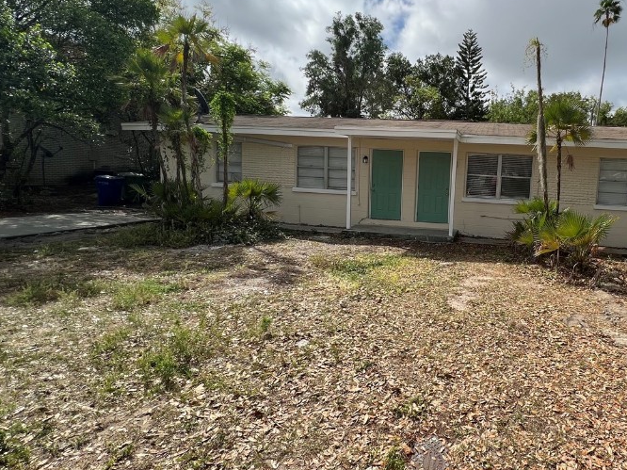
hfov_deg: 77.3
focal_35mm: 20
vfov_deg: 65.9
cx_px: 449
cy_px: 219
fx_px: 362
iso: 32
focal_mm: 1.57
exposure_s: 1/1531
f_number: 1.8
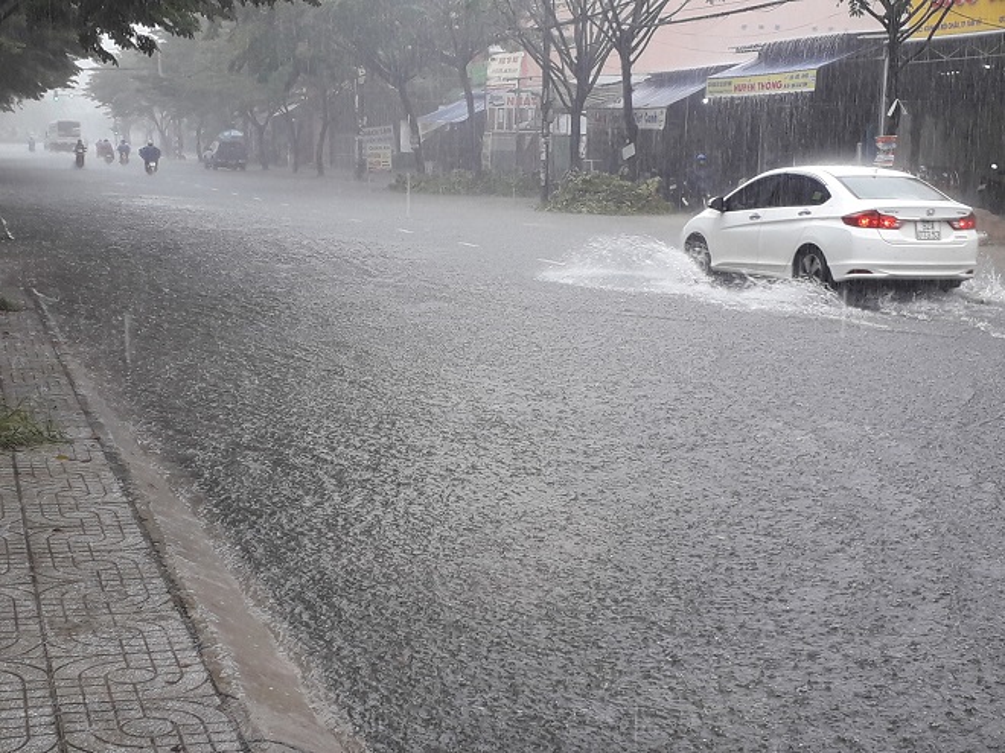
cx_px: 502
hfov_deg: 65.3
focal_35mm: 27
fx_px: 784
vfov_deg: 51.4
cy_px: 376
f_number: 1.9
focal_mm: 3.6
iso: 40
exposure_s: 1/100
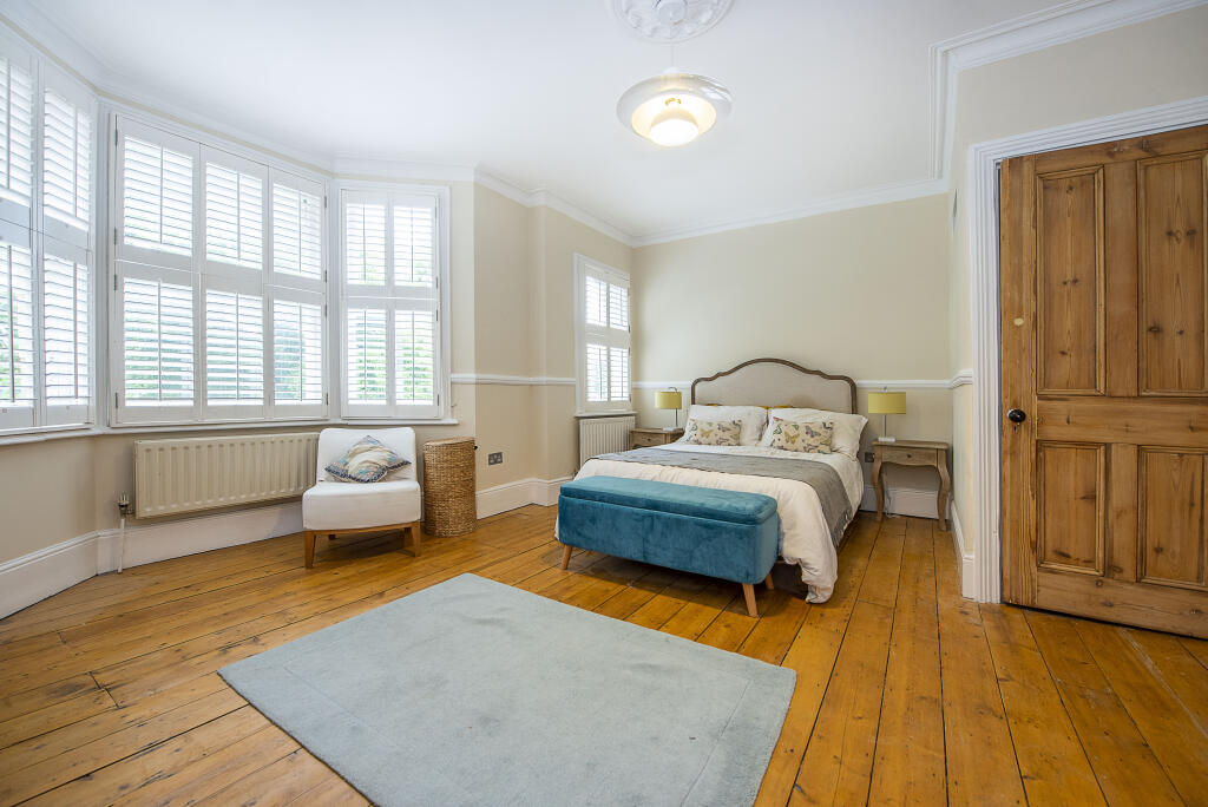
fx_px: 470
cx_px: 604
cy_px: 404
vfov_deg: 81.3
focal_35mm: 14
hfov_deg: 104.2
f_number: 5.6
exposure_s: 1/10
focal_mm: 14
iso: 400
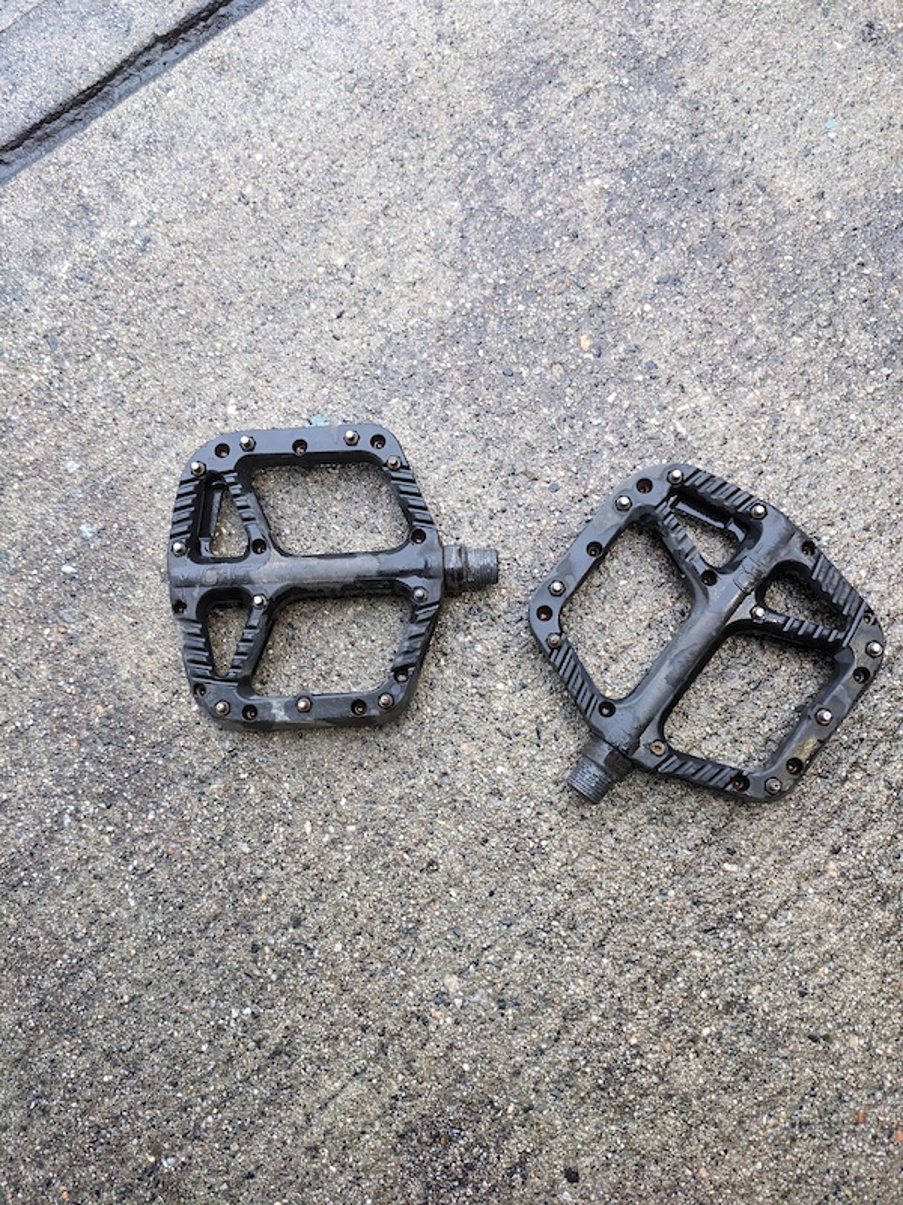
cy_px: 602
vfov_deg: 65.3
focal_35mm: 27
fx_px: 939
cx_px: 452
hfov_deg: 51.4
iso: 285
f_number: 1.73
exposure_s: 1/60
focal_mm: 4.38
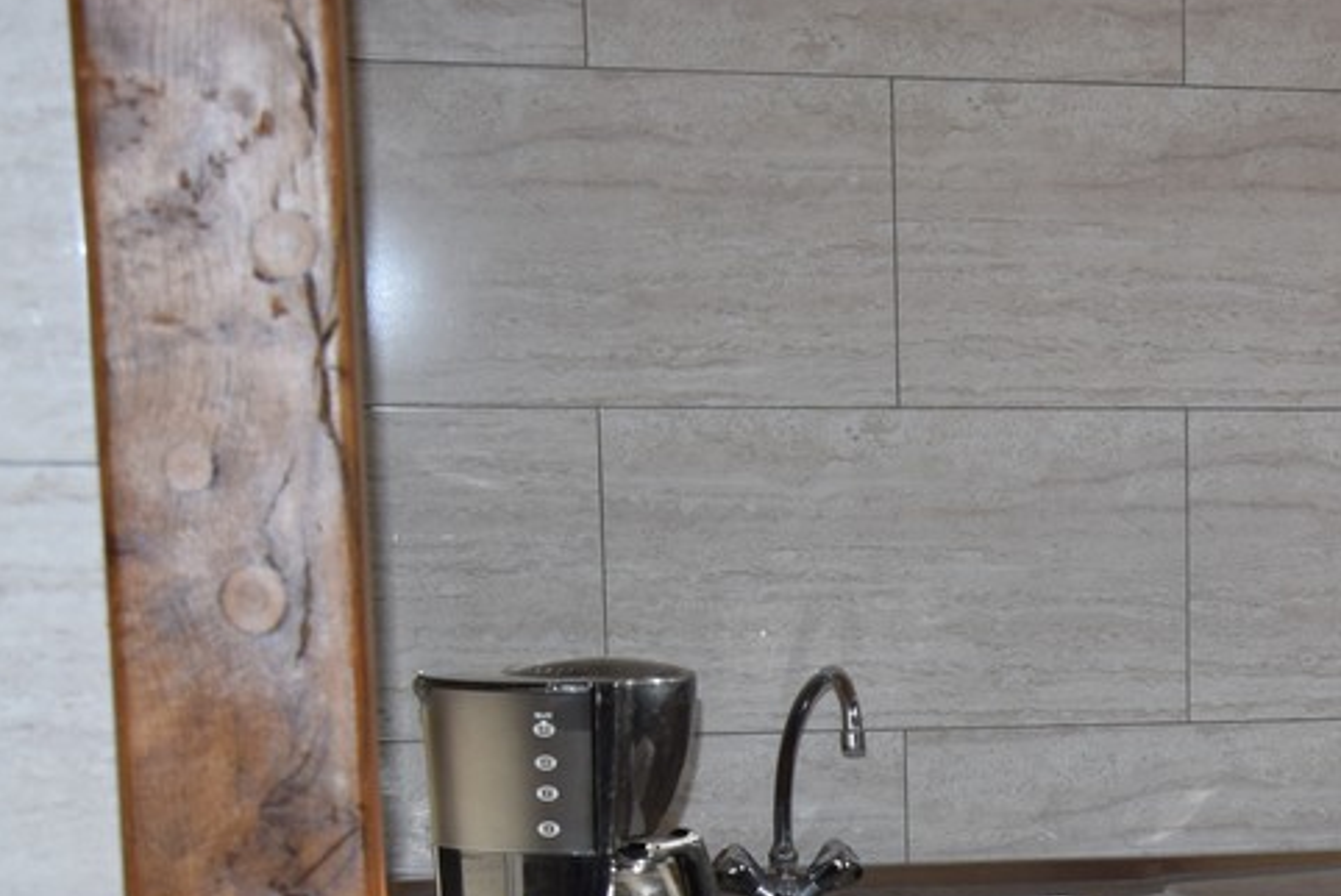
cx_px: 1502
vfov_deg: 13.9
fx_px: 3615
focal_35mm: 97
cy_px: 890
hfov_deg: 20.0
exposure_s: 1/125
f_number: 5.6
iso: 400
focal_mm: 26
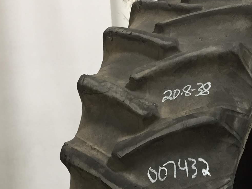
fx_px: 699
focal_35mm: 96
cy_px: 227
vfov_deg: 14.9
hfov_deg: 20.4
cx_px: 172
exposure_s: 1/30
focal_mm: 4.15
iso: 80
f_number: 2.2
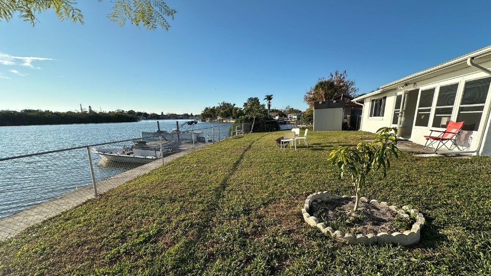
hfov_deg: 99.4
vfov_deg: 66.4
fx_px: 208
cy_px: 166
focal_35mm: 16
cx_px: 243
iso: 50
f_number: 2.2
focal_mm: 2.22
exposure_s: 1/1667
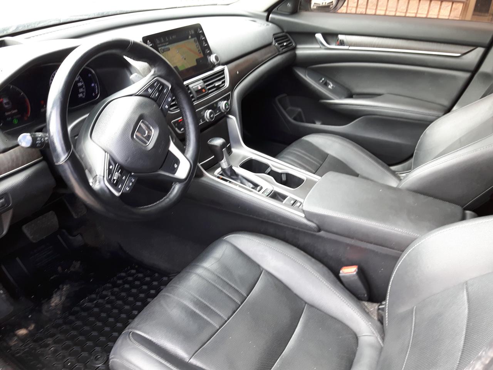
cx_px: 246
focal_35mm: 31
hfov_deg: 58.4
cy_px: 185
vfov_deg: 45.4
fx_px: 442
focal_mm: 3.7
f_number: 1.9
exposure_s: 1/33
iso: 40
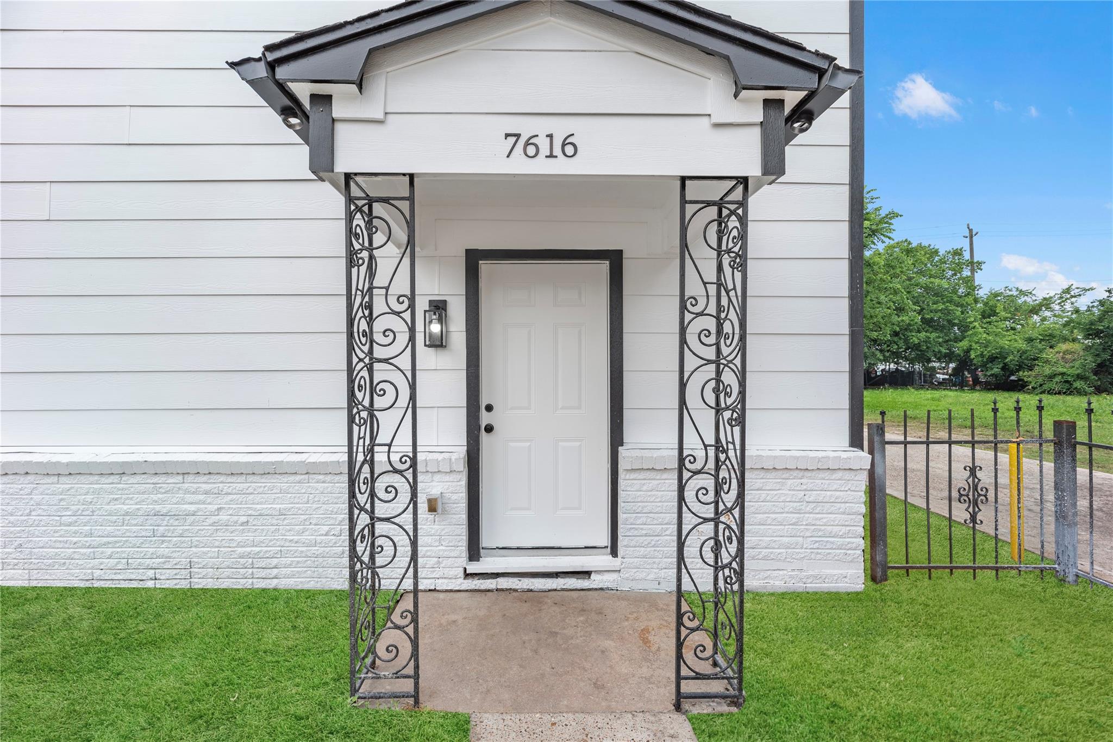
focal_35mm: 14
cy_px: 371
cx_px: 556
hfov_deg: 104.2
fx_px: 433
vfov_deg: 81.2
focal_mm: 14
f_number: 9
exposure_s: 1/30
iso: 100
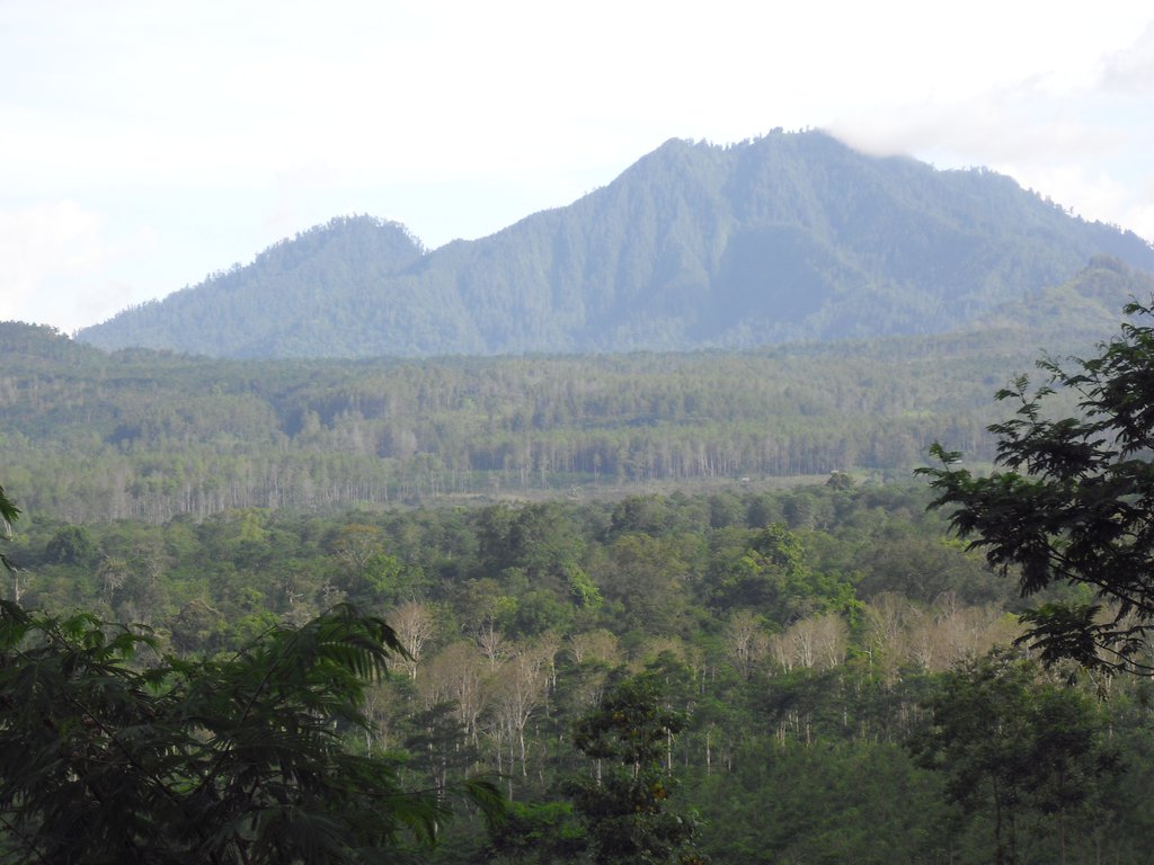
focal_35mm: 113
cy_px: 432
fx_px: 3767
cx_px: 577
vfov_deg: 13.1
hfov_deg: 17.4
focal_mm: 18.6
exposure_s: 1/200
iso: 100
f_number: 5.2
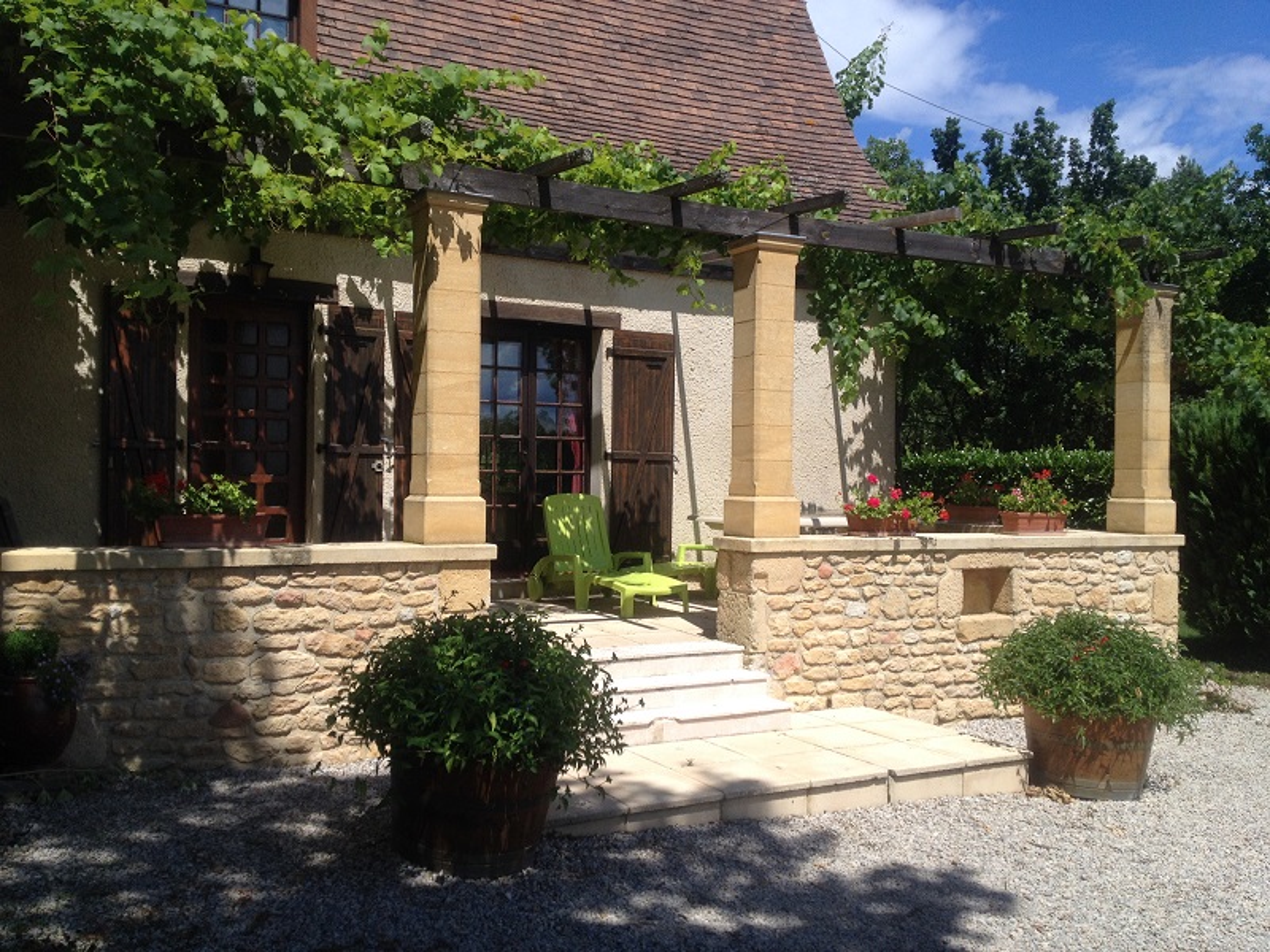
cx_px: 635
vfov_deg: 40.7
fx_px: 1284
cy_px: 476
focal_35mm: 35
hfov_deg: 52.6
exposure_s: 1/1972
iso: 50
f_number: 2.4
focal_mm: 4.28
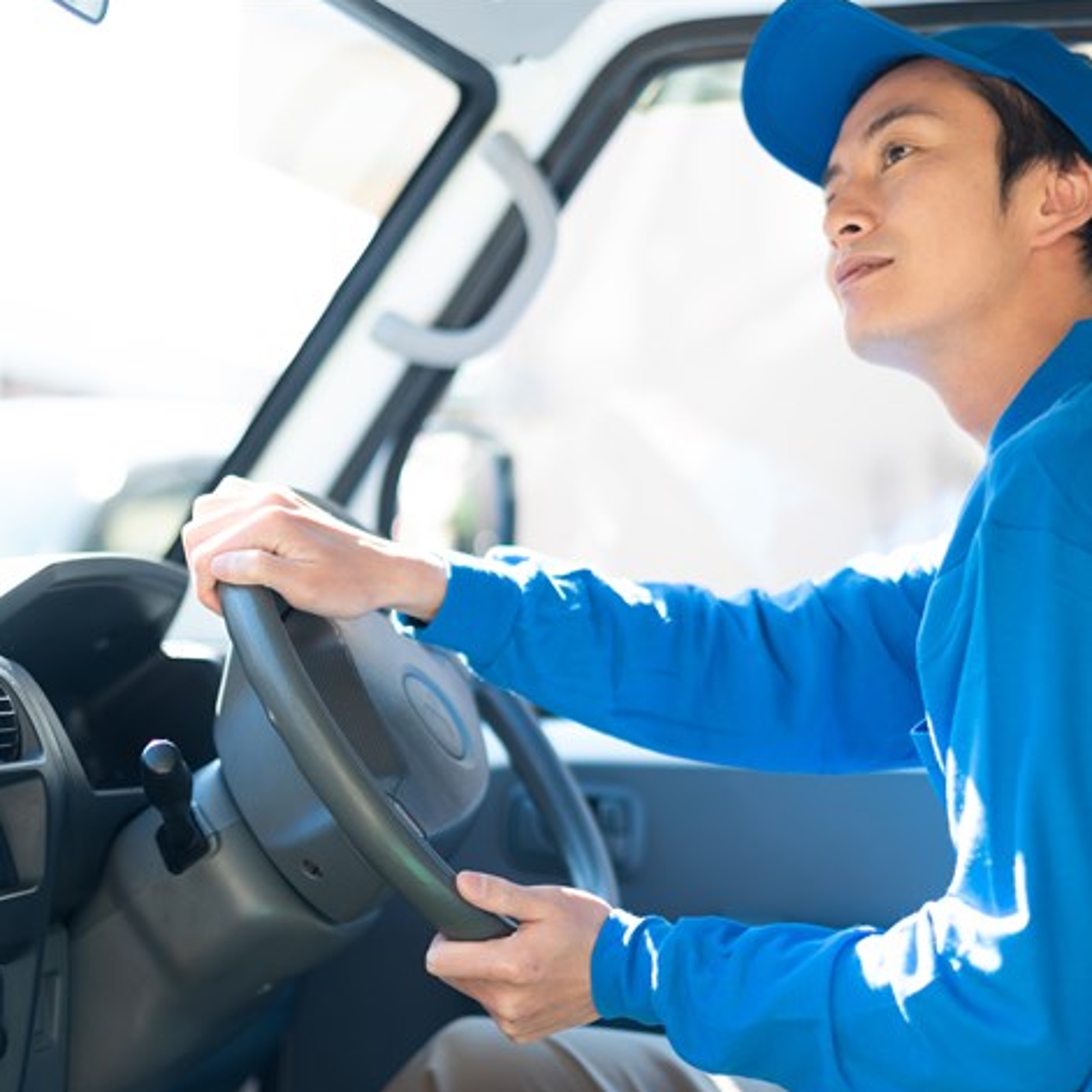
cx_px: 647
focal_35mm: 65
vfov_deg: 26.5
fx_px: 2320
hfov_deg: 26.4
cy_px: 552
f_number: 1.4
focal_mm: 50
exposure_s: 1/200
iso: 100
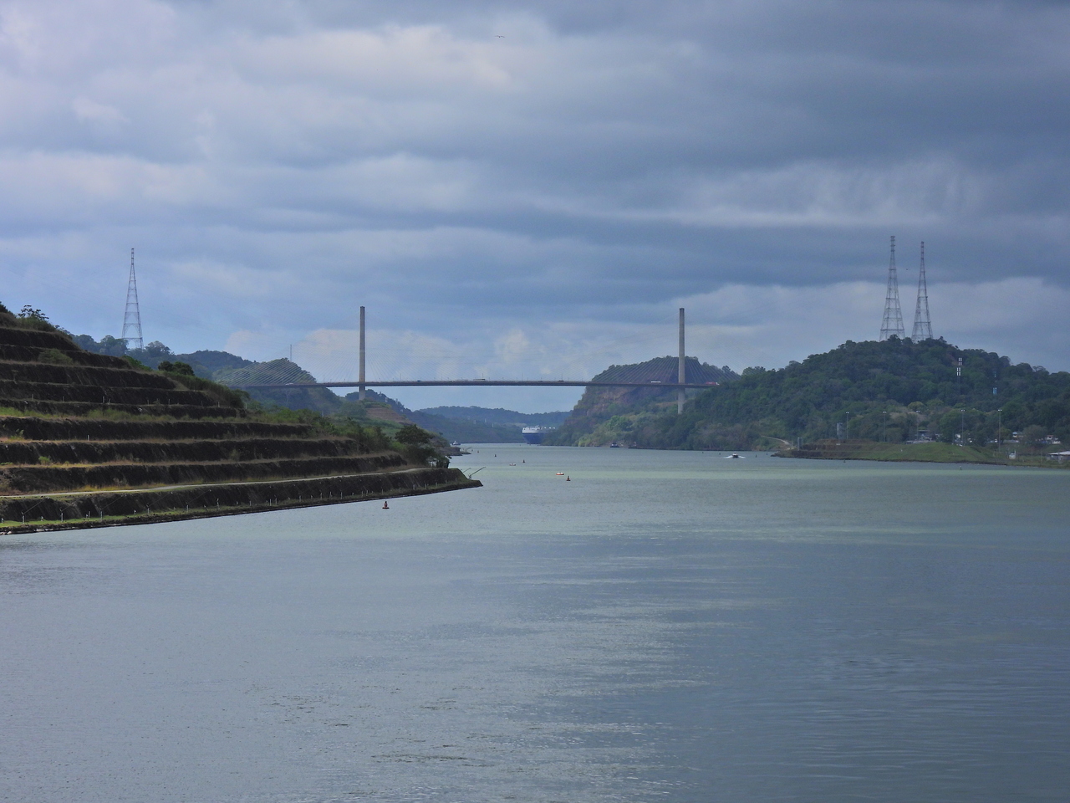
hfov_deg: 18.7
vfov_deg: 14.1
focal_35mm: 105
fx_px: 3246
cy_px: 402
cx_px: 535
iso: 100
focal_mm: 18.7
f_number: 4.5
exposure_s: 1/1600
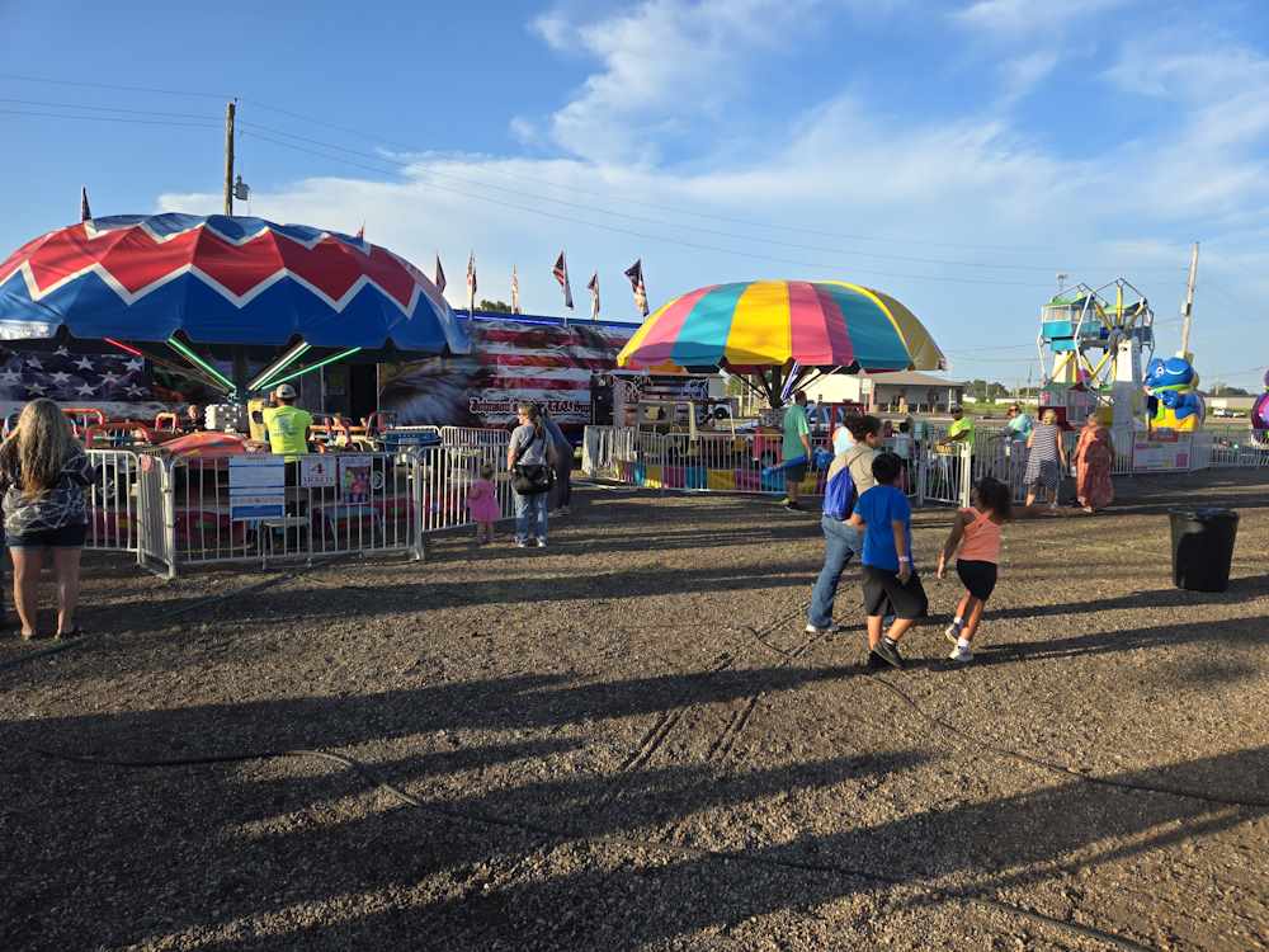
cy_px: 476
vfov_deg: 58.9
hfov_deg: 73.9
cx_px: 634
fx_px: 843
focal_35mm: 23
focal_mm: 5.4
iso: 25
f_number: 1.8
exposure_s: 1/942
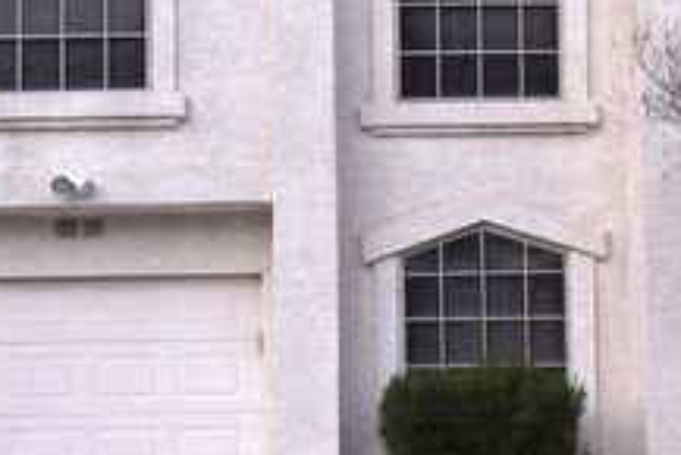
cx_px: 392
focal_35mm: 69
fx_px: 1306
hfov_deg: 29.2
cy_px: 388
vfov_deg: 19.5
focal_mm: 20
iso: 400
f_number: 10
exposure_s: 1/250
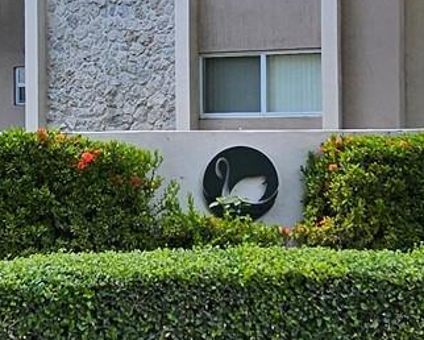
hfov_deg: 29.9
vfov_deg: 24.2
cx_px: 163
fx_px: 791
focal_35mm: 63
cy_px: 142
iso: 32
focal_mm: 1.74
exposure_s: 1/531
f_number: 2.2
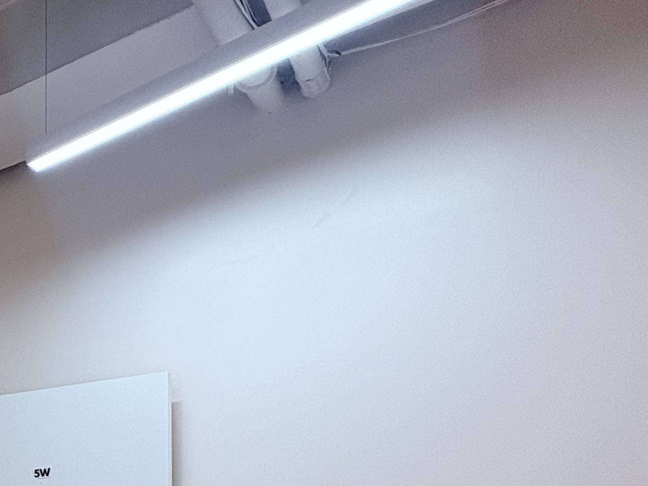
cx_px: -203
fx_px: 786
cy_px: 548
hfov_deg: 32.8
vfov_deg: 30.4
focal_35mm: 42
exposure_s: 1/120
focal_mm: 2.22
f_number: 2.2
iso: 80
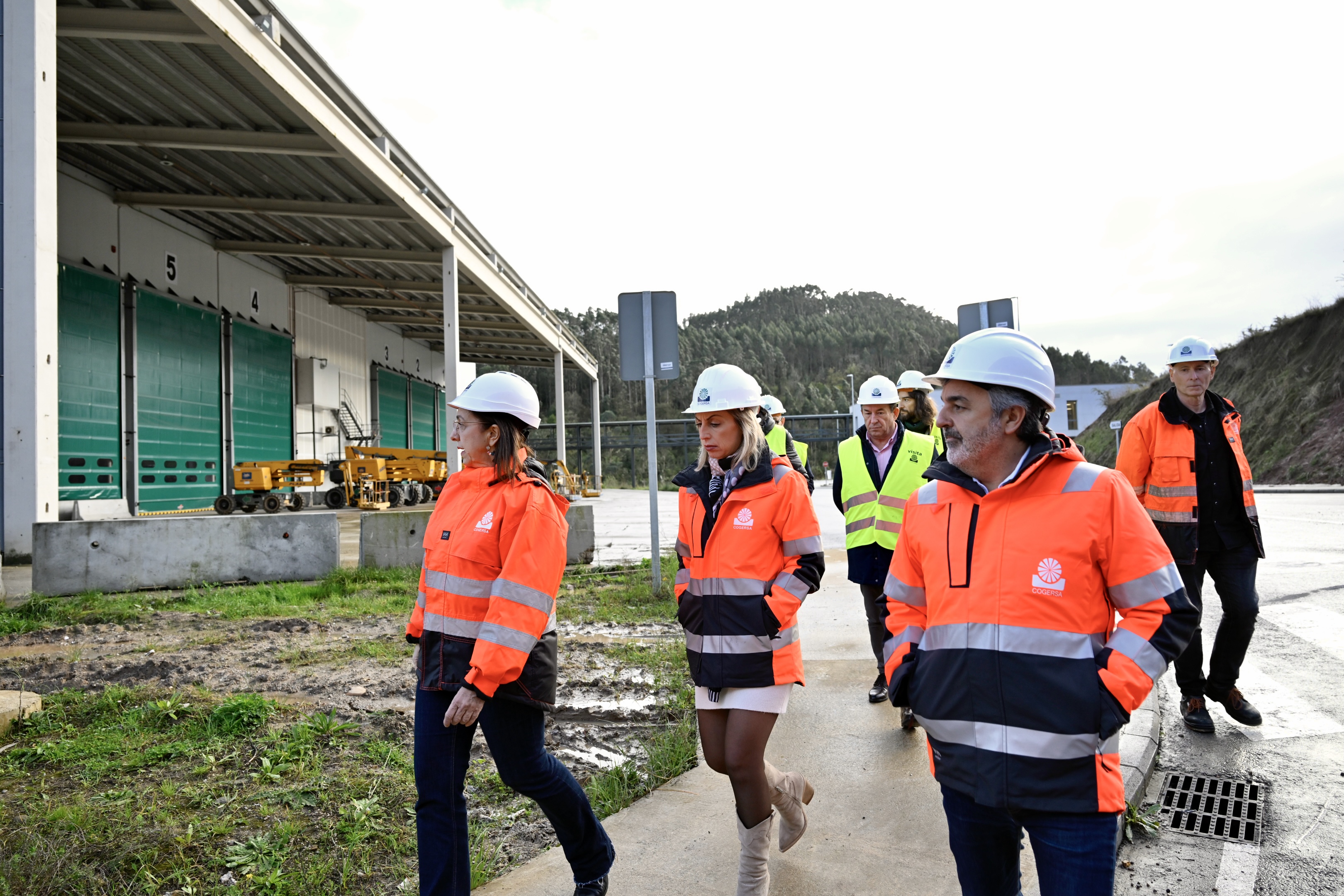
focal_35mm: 24
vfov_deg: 53.1
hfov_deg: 73.7
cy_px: 448
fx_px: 896
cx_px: 672
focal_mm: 24
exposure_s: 1/400
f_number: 4.5
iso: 640
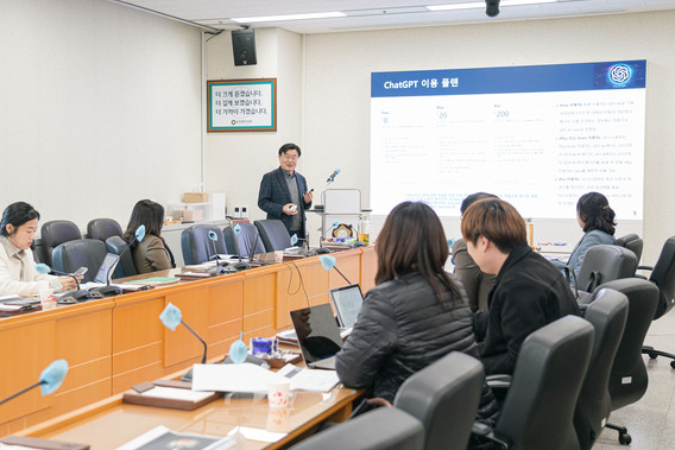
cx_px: 288
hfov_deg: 38.8
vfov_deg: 26.5
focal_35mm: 51
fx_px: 956
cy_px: 204
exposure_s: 1/250
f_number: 4
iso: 2500
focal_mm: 42
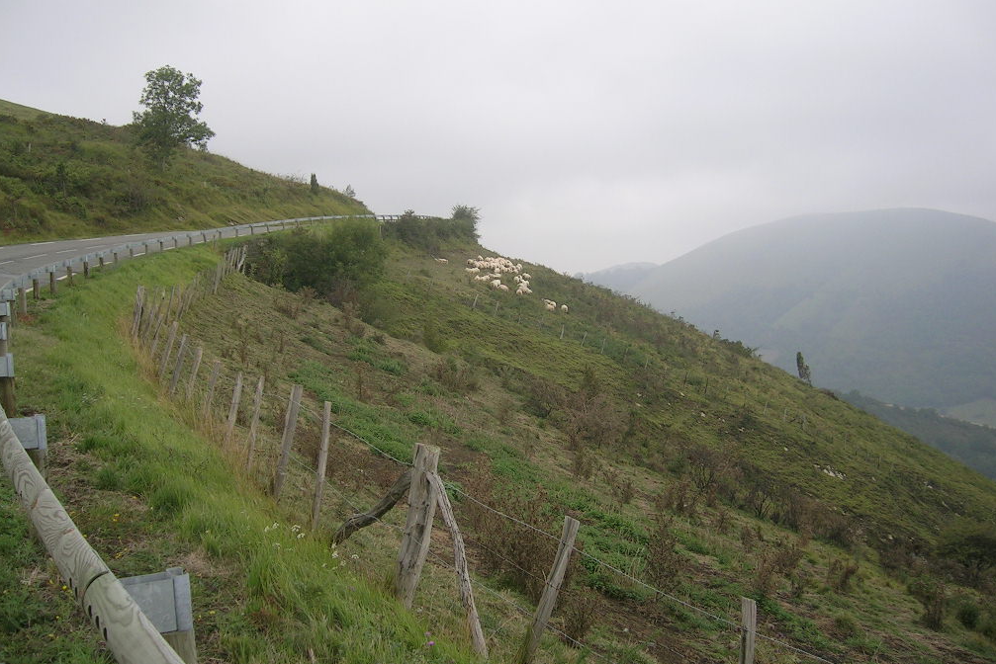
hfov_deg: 51.9
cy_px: 299
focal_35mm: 37
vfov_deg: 35.9
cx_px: 501
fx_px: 1024
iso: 50
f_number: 2.8
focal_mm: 5.4
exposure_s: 1/300
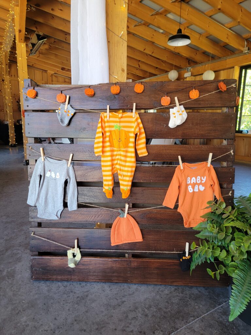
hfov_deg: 56.8
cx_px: 126
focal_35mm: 24
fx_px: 232
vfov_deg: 71.6
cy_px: 168
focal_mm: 6.7
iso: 100
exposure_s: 1/120
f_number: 1.8
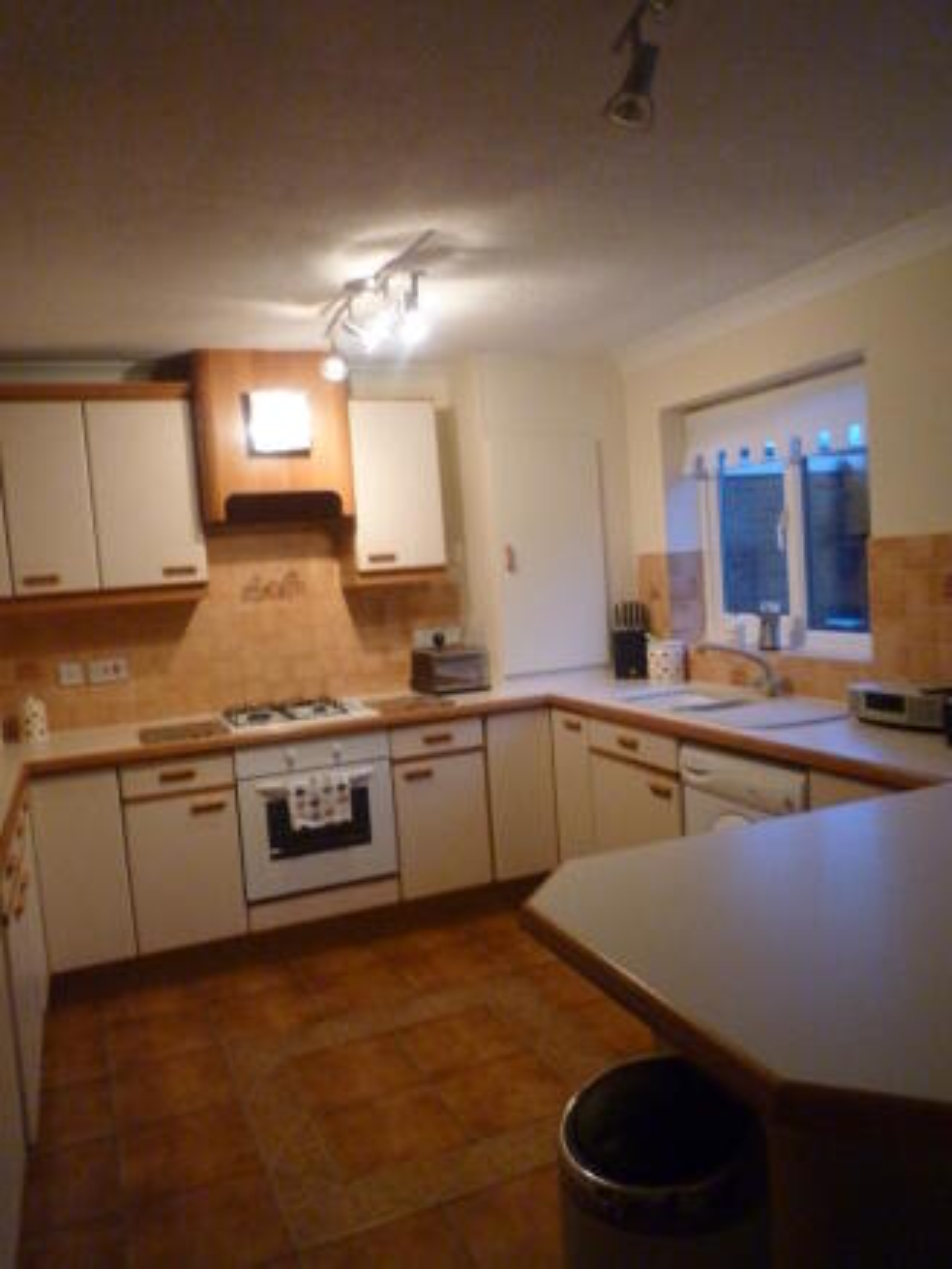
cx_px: 476
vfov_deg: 69.4
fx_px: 916
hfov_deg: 54.9
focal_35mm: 25
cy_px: 634
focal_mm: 4.4
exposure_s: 1/20
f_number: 2.8
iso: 400
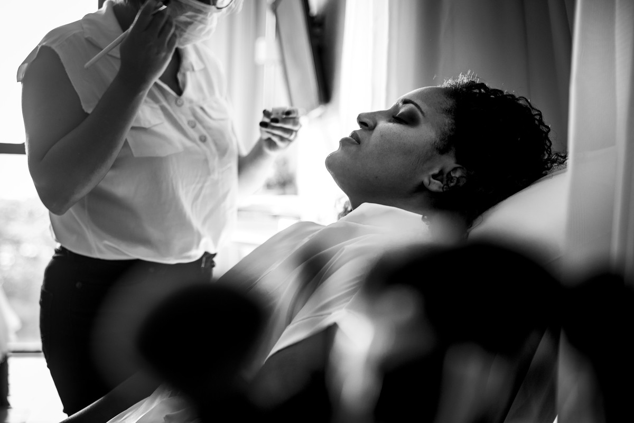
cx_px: 317
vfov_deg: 24.2
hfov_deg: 35.6
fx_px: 987
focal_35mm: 56
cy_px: 212
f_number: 2.8
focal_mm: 56
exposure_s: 1/100
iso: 320
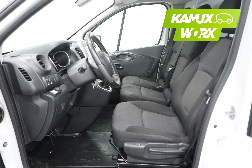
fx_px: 196
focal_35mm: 28
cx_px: 126
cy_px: 84
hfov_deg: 65.5
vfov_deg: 46.4
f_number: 3.5
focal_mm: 28
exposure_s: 1/10
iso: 800
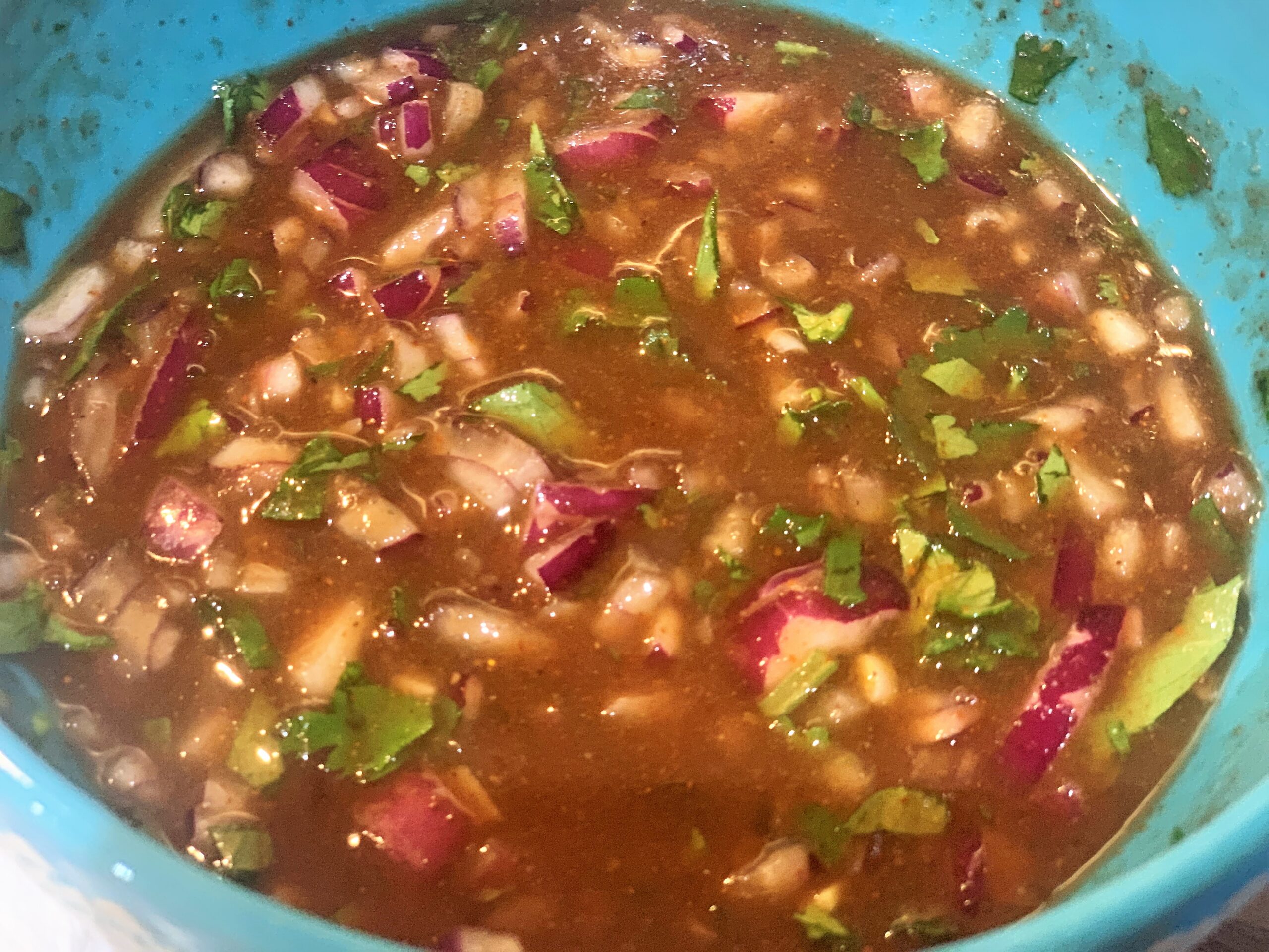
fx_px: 1906
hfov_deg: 36.8
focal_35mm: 52
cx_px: 634
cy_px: 476
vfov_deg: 28.0
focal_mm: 6
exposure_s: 1/25
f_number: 2.4
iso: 640
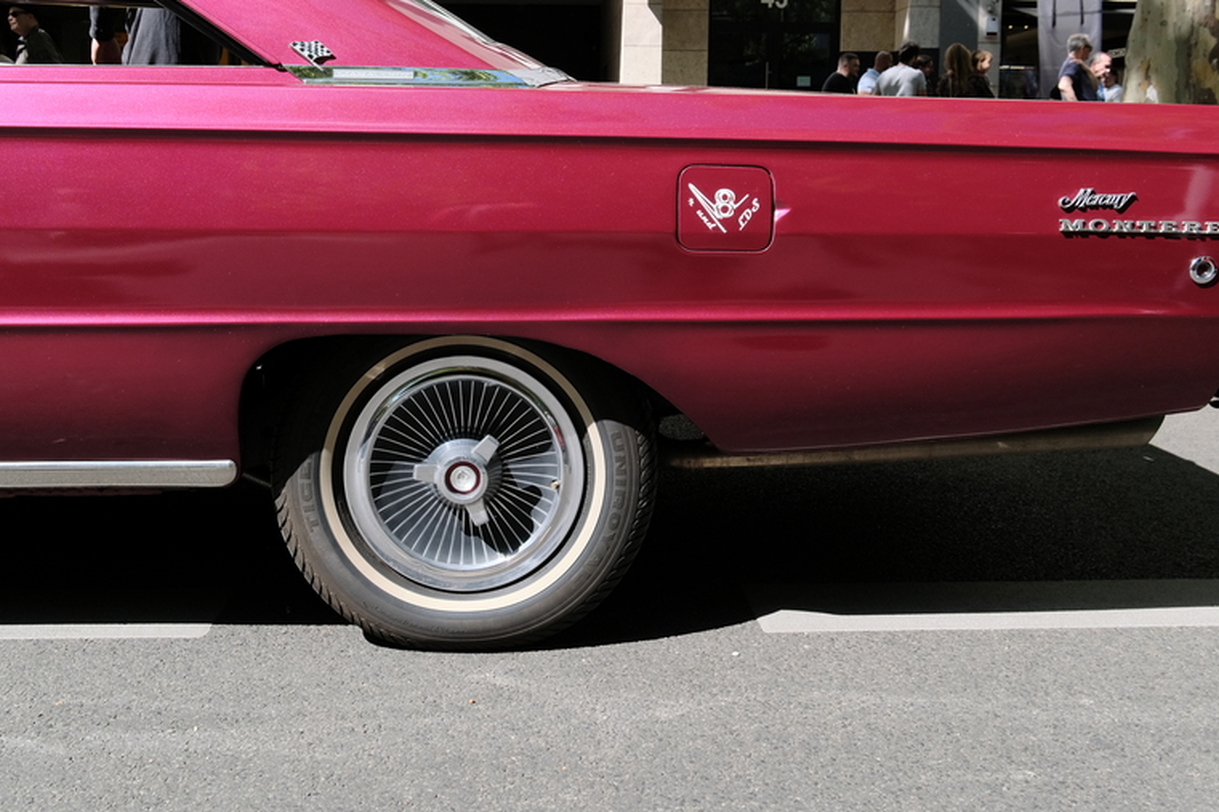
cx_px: 551
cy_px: 275
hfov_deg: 54.4
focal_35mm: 35
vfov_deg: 37.5
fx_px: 1185
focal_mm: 17
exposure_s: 1/950
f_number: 5.6
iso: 640
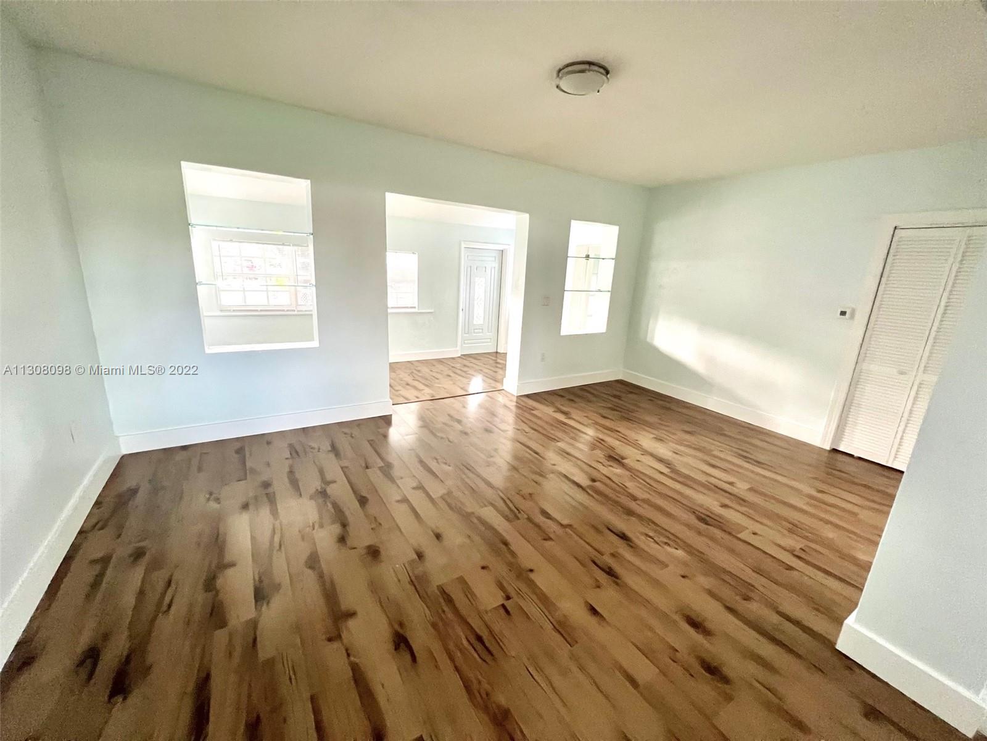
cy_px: 370
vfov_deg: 89.9
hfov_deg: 106.2
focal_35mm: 13
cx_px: 494
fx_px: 371
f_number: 1.8
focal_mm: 1.57
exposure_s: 1/60
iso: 800
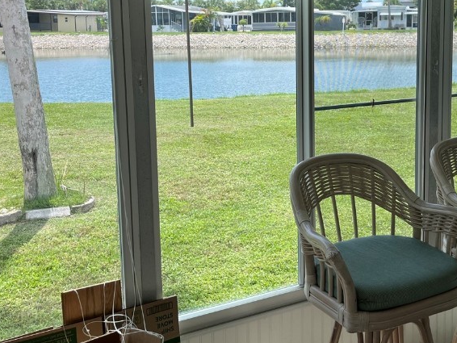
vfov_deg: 30.6
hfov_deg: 40.2
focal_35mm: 47
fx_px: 621
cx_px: 274
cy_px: 110
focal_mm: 5.1
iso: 50
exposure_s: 1/688
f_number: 1.6
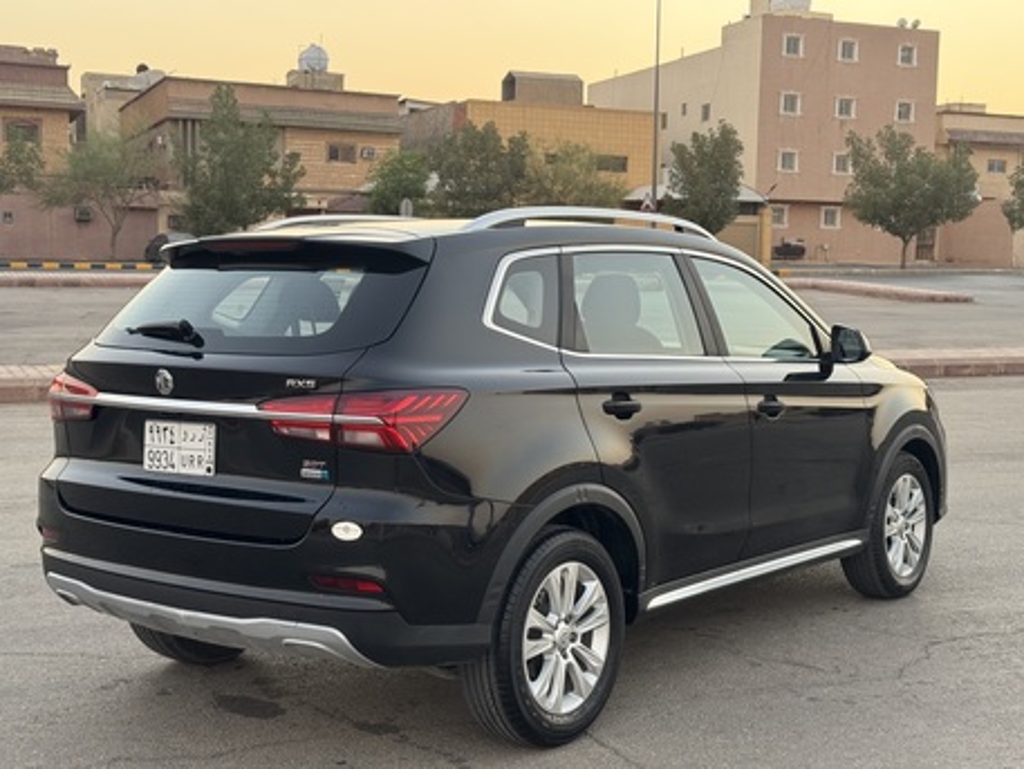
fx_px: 1420
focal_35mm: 48
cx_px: 512
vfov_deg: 30.3
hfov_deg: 39.6
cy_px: 384
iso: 125
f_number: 1.78
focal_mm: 6.76
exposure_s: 1/60
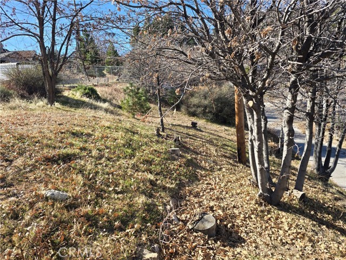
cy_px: 130
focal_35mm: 23
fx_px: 230
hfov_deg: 73.9
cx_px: 173
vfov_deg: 58.9
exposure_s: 1/285
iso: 12
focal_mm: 6.3
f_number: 1.7
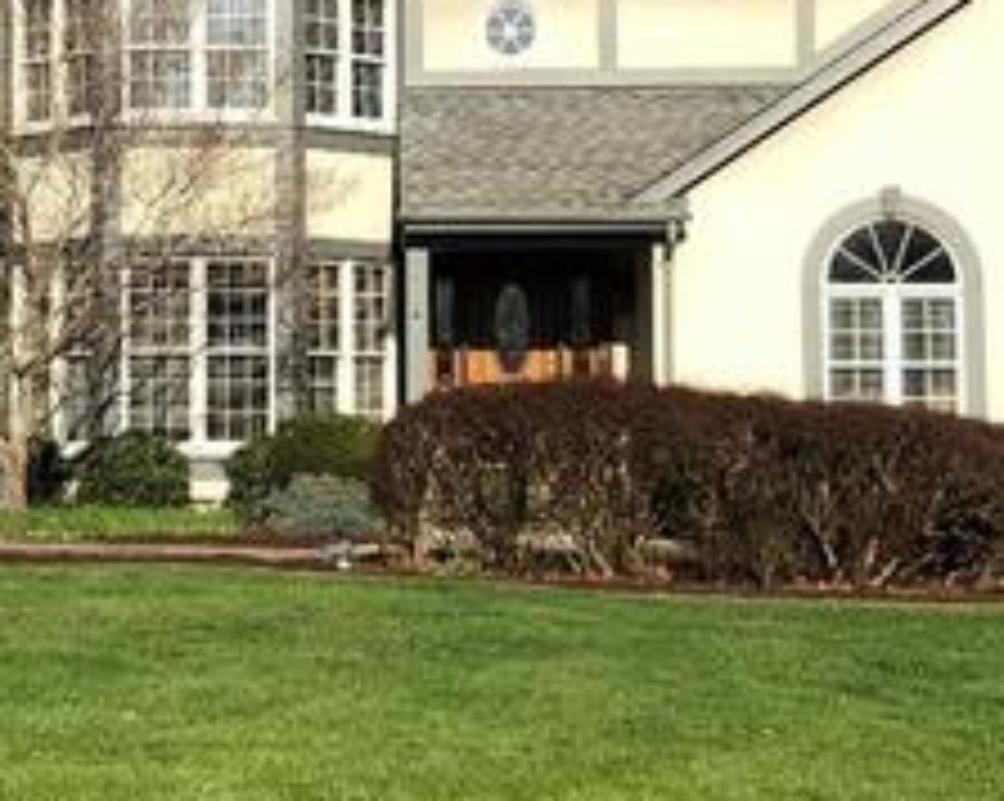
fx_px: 2820
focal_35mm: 95
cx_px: 257
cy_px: 266
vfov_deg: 16.1
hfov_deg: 20.0
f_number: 1.8
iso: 20
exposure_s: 1/1715
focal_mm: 3.99
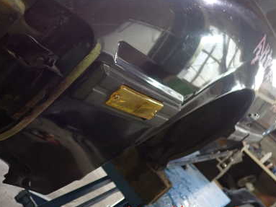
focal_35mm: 47
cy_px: 61
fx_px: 375
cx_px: 74
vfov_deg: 30.5
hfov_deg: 39.5
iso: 250
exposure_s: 1/30
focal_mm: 5.4
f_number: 2.3
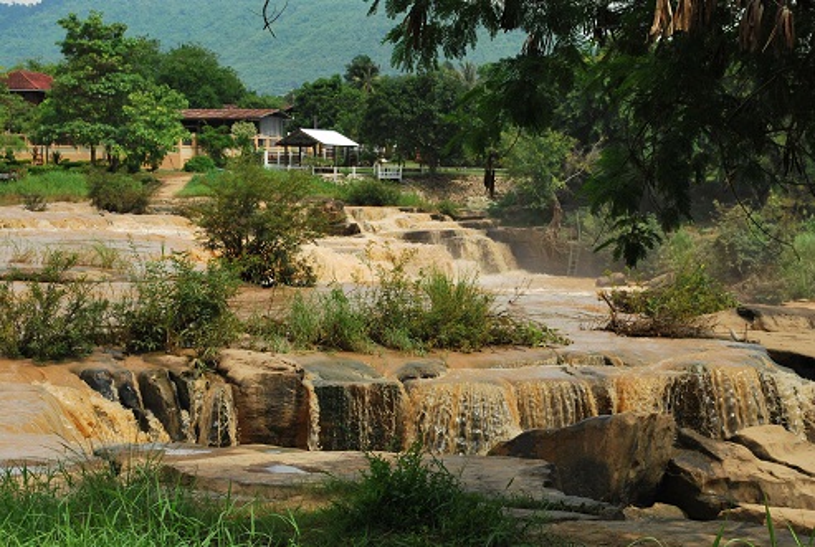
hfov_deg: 24.6
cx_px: 408
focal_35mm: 82
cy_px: 274
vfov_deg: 16.6
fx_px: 1872
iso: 400
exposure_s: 1/500
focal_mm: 55
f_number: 11
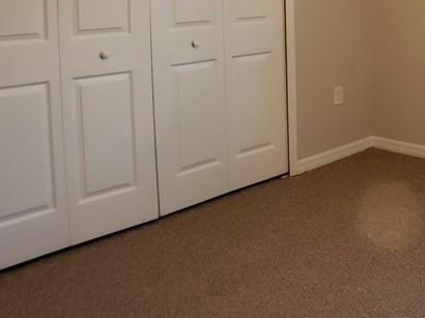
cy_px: -1
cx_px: 423
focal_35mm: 65
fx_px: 798
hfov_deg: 28.1
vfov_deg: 21.7
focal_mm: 4.3
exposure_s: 1/60
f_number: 2.4
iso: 250
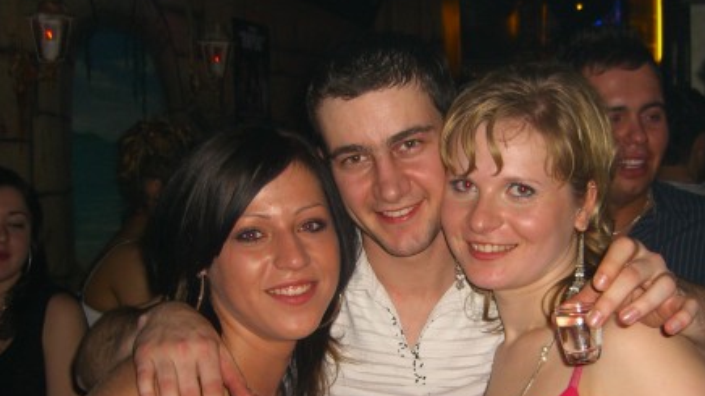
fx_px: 1065
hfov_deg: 36.4
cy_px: 286
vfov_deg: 20.9
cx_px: 446
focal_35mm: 57
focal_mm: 7.9
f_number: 2.8
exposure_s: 1/60
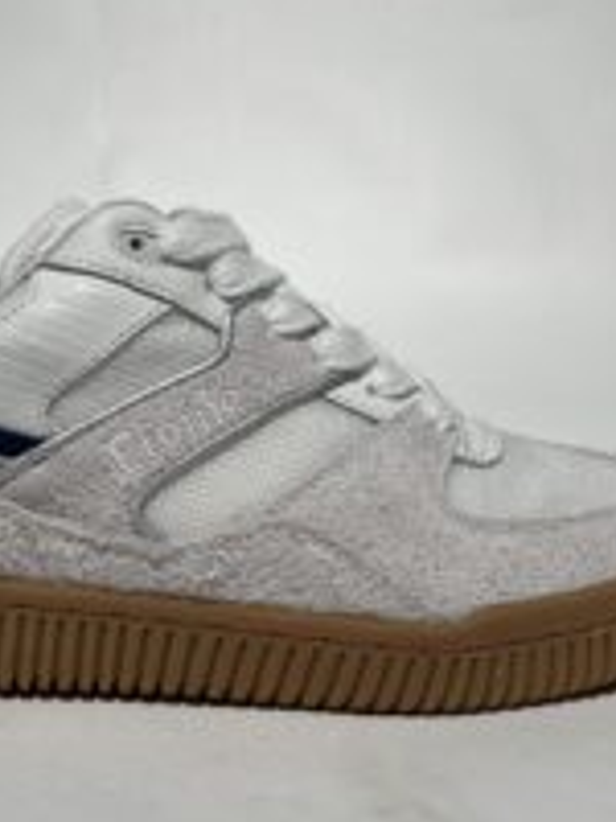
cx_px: 205
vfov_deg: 36.8
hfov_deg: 27.9
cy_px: 374
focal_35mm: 52
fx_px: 1234
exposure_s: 1/777
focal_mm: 5.1
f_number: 1.6
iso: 50
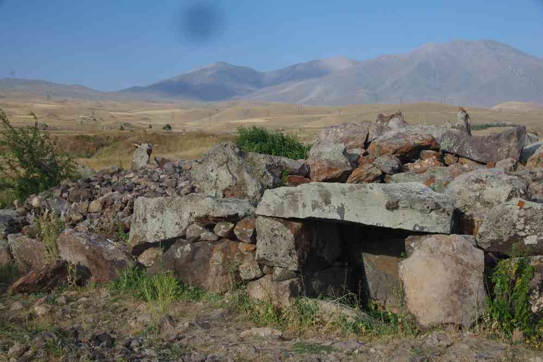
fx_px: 792
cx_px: 272
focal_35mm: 52
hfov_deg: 37.9
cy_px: 181
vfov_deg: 25.8
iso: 200
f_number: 11
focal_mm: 35
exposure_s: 1/80
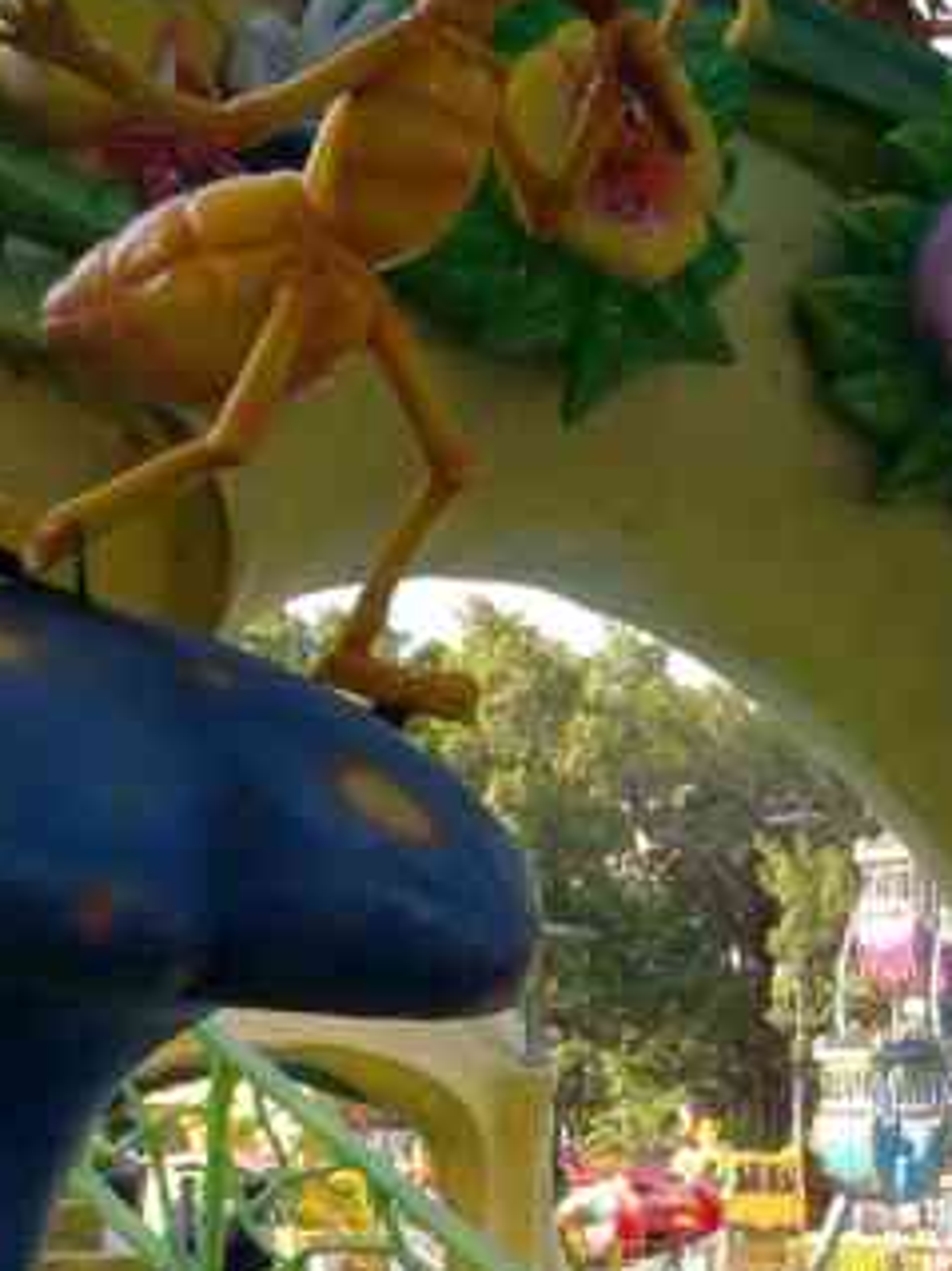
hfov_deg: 18.6
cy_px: 922
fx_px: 2899
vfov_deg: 24.5
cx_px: 422
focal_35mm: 79
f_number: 2.2
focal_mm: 4.5
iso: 50
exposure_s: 1/120
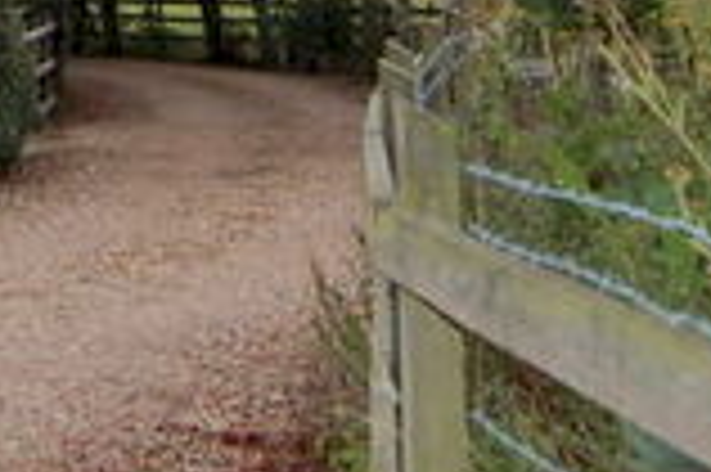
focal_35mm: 120
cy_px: -400
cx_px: -94
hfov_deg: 16.5
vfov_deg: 10.6
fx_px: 2368
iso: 400
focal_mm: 18
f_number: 4
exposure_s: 1/500
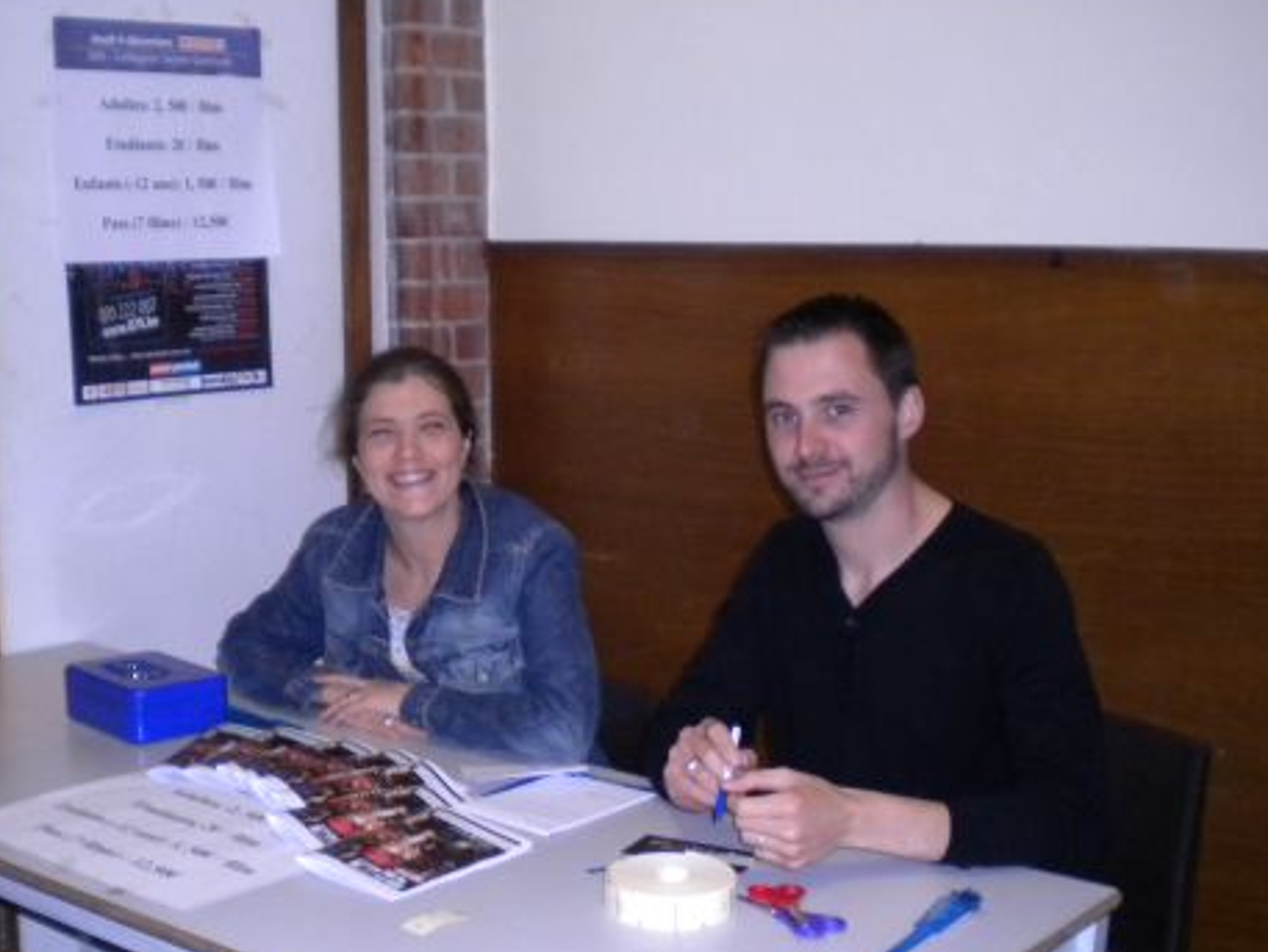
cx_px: 505
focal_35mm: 49
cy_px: 638
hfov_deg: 38.7
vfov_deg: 29.5
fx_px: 1795
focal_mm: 6.3
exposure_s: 1/30
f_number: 3.1
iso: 400
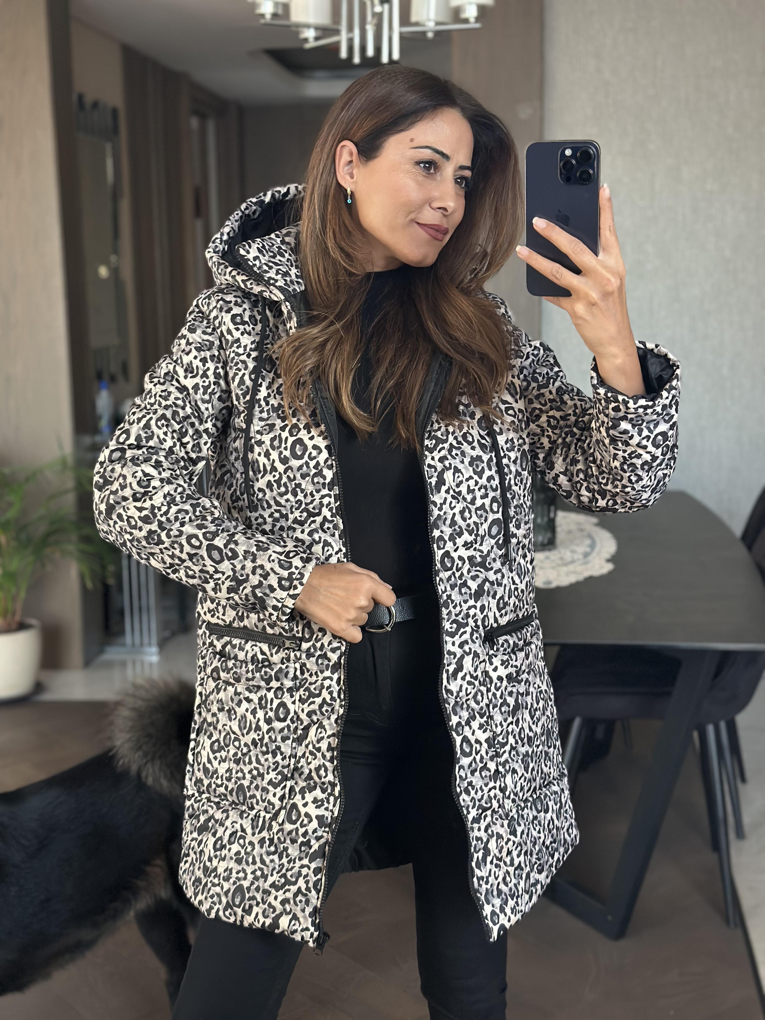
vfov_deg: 39.7
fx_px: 1414
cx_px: 382
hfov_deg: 30.3
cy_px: 510
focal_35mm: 48
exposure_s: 1/55
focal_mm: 6.86
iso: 320
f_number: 1.78
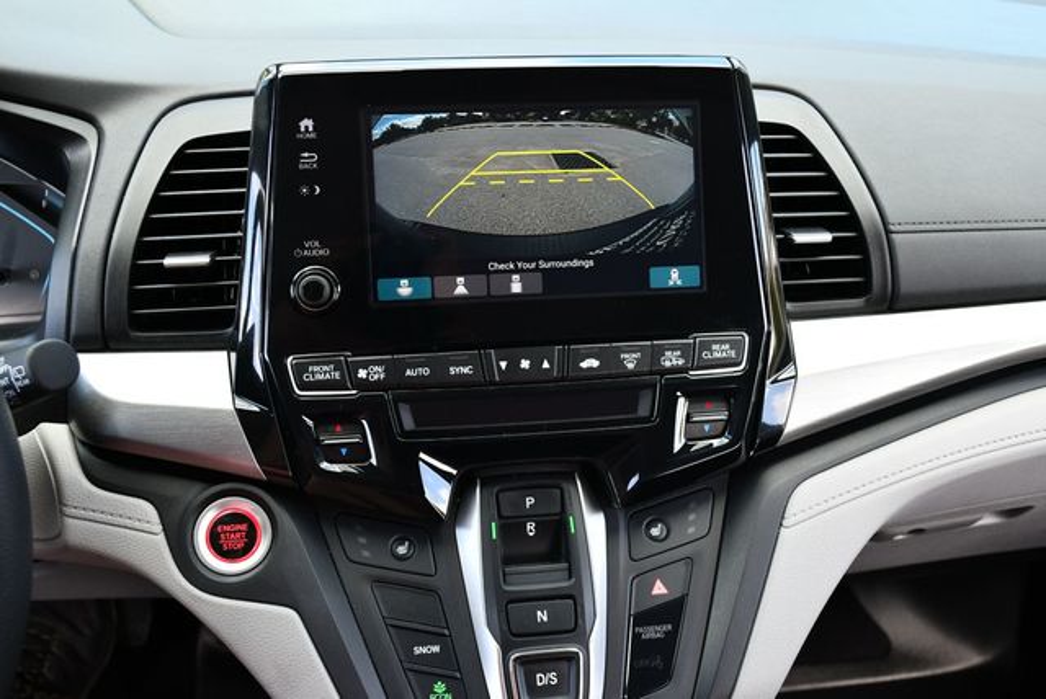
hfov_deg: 53.1
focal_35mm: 36
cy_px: 350
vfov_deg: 36.9
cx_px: 523
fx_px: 1047
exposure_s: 1/250
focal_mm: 18
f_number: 4
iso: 400
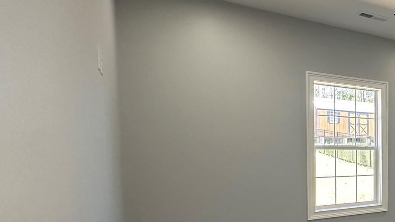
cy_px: 177
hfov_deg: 46.0
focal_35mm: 34
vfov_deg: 33.7
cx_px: 416
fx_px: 356
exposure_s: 1/120
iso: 125
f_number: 2.2
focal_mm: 2.22
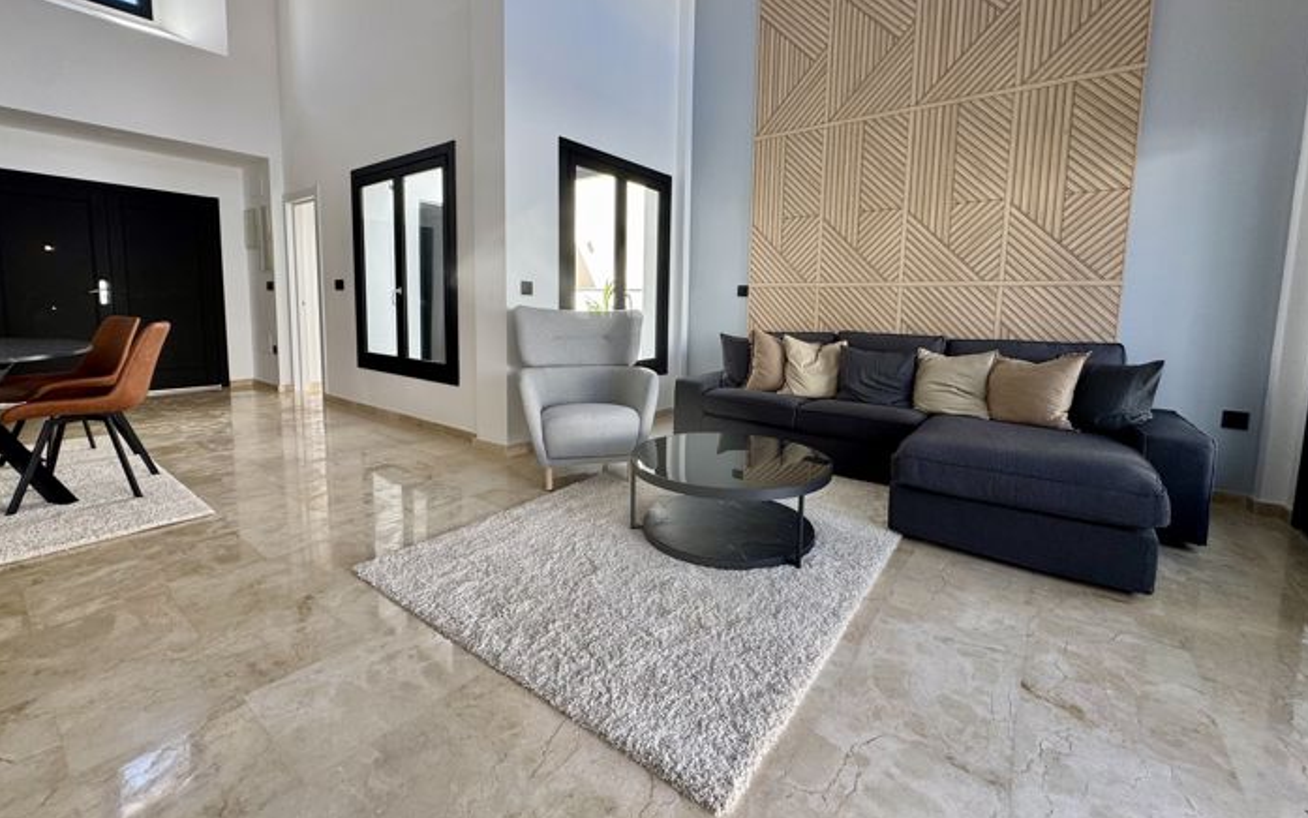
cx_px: 658
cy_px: 360
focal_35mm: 15
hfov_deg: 101.4
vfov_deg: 74.5
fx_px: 535
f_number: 2.2
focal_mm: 2.22
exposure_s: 1/99
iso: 50
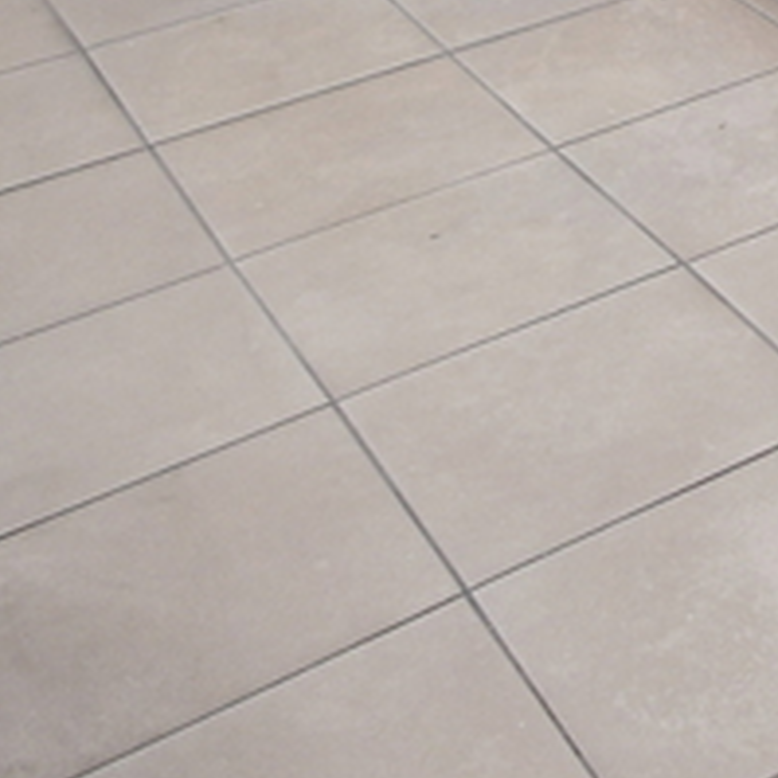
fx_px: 1958
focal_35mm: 77
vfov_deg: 16.9
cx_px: 1286
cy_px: -770
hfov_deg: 18.8
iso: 160
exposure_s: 1/40
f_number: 10
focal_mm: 10
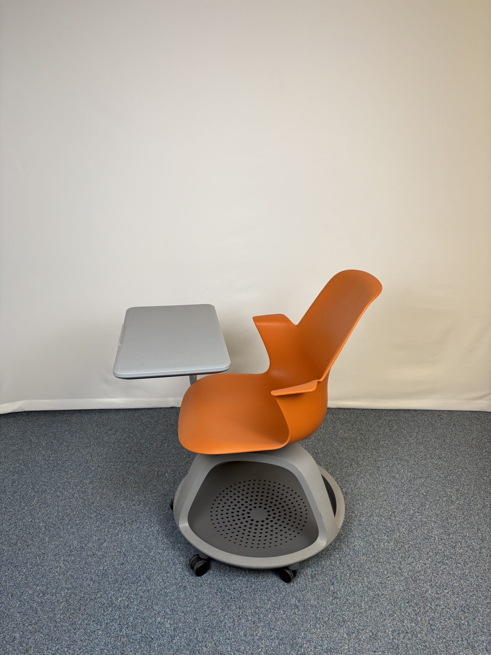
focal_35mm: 26
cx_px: 246
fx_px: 492
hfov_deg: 53.1
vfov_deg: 67.3
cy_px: 328
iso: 80
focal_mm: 5.96
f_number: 1.6
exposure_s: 1/121
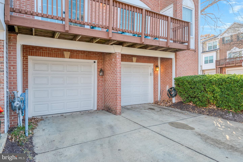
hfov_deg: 78.6
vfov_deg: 57.3
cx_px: 122
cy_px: 81
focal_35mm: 22
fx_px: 149
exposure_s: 1/40
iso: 400
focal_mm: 22
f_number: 8
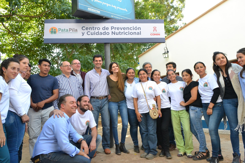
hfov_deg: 70.4
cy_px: 82
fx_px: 174
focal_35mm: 26
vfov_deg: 50.4
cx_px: 122
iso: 1600
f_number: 7.1
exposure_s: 1/500
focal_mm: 17
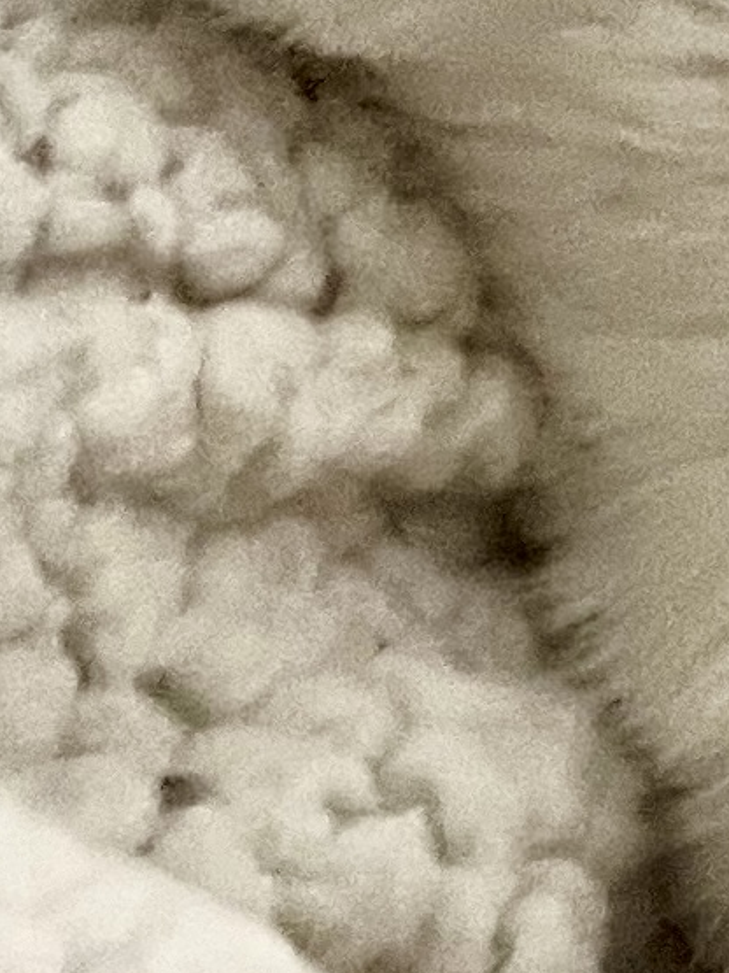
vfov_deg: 11.0
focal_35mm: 167
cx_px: 1630
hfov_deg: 8.3
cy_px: -840
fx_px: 4691
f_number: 2.2
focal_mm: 2.71
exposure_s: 1/30
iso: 640
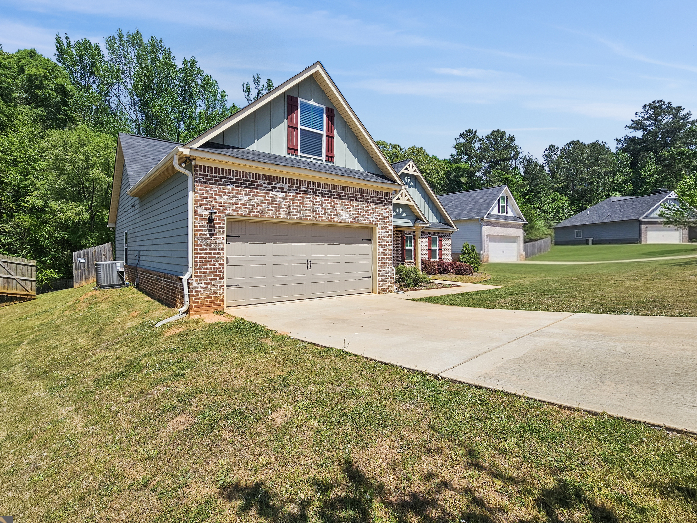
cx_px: 325
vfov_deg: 81.7
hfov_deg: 98.0
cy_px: 244
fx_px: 302
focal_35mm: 15
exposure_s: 1/2500
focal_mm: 2.2
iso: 50
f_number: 2.2
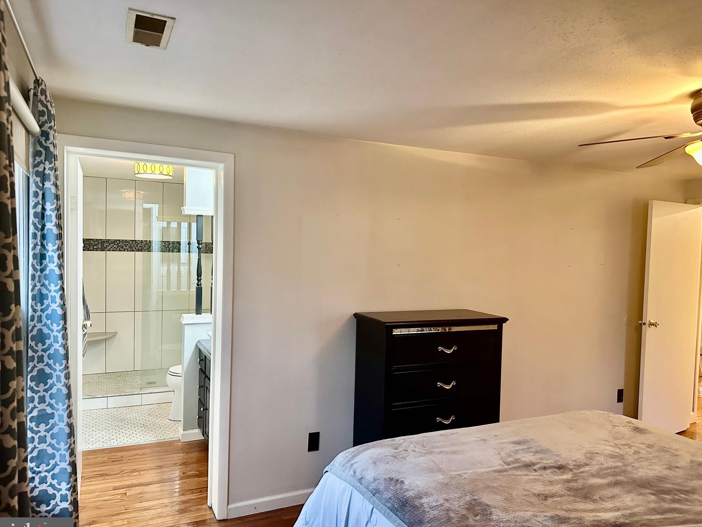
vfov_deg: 54.9
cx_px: 350
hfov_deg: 69.4
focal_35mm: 25
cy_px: 272
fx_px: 507
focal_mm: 6.86
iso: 500
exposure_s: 1/60
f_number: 1.78
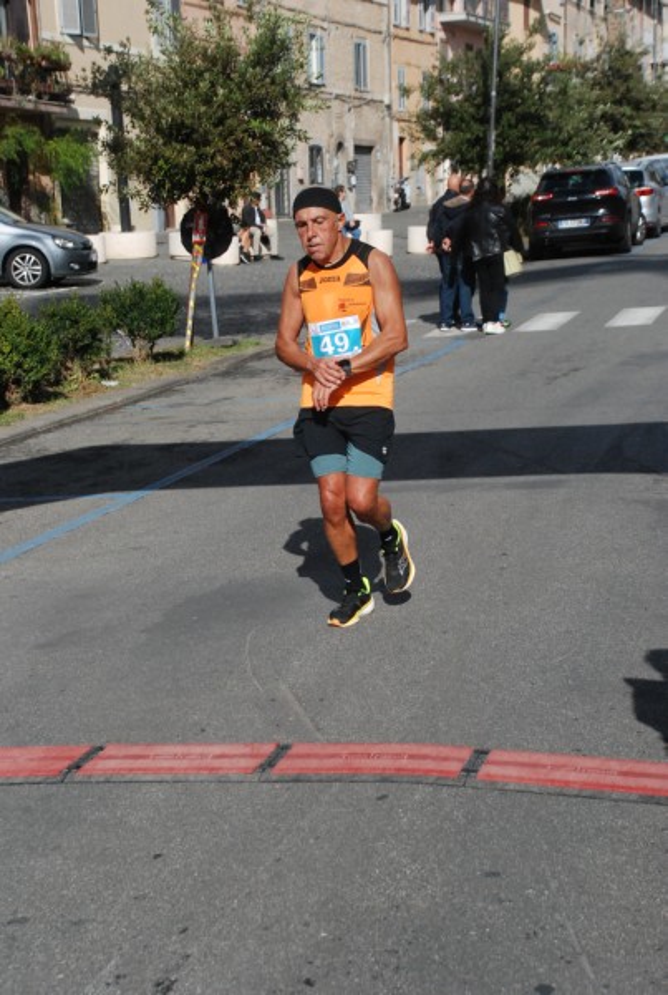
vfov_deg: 30.4
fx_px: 1827
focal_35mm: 66
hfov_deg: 20.7
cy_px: 498
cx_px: 334
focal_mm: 44
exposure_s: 1/2000
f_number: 8
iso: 1000
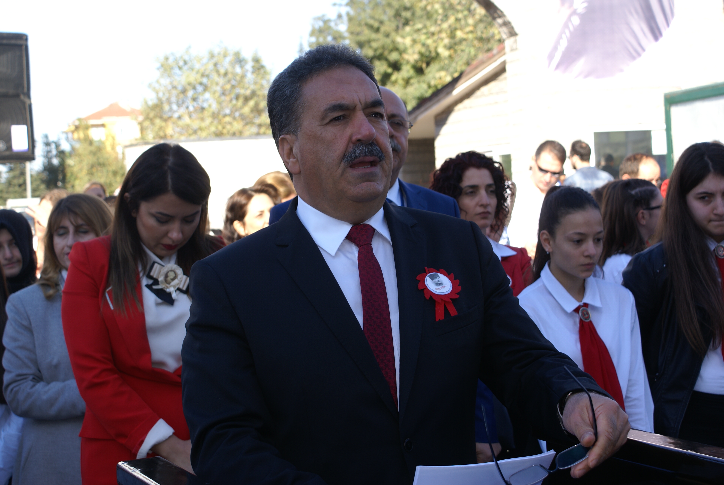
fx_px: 1359
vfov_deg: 20.2
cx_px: 362
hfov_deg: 29.8
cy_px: 242
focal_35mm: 68
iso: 100
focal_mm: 45
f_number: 7.1
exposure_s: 1/100
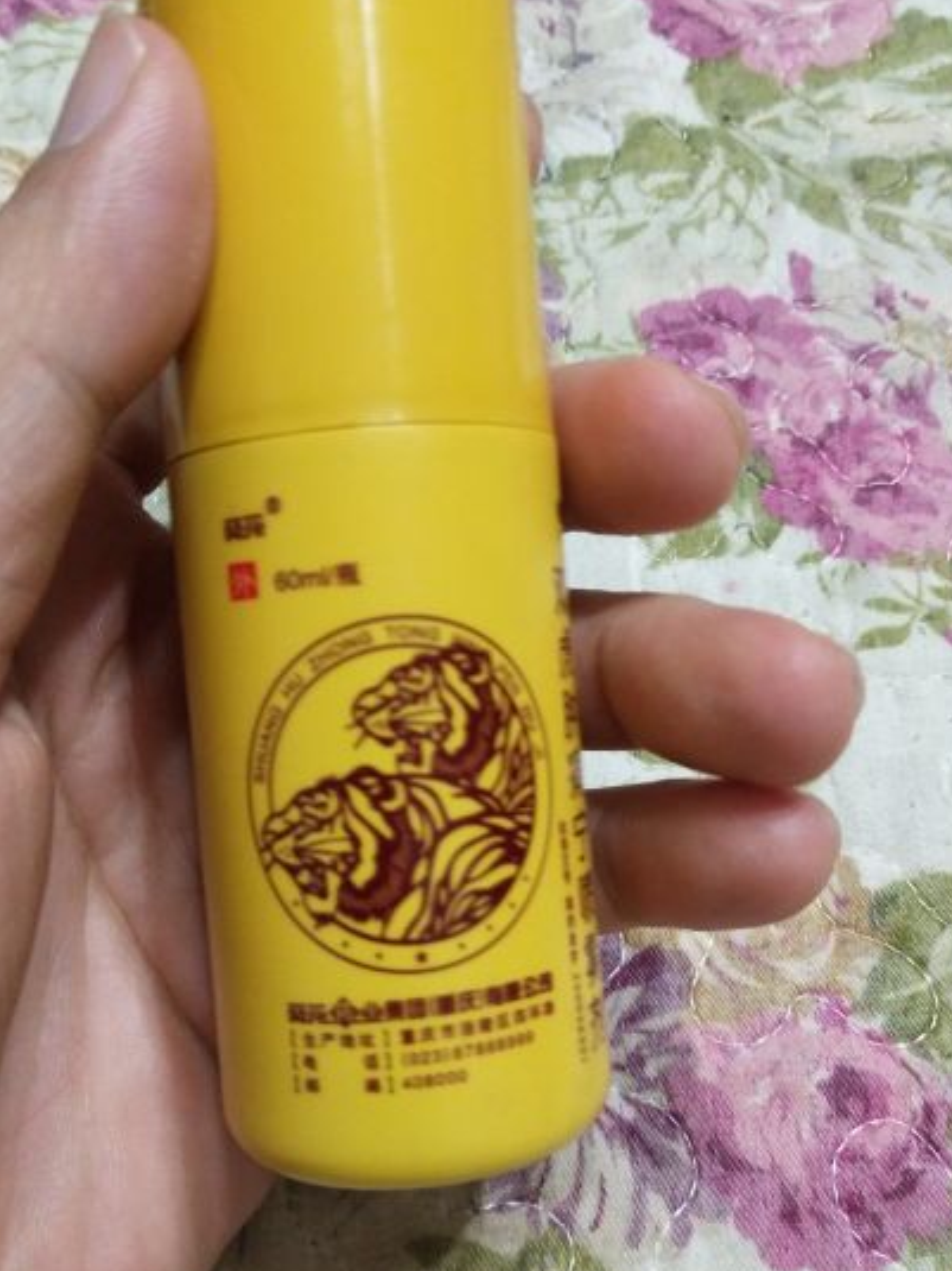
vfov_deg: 54.0
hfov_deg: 41.7
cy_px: 651
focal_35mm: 34
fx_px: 1247
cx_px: 429
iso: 400
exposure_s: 1/33.3
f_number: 2
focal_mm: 3.88
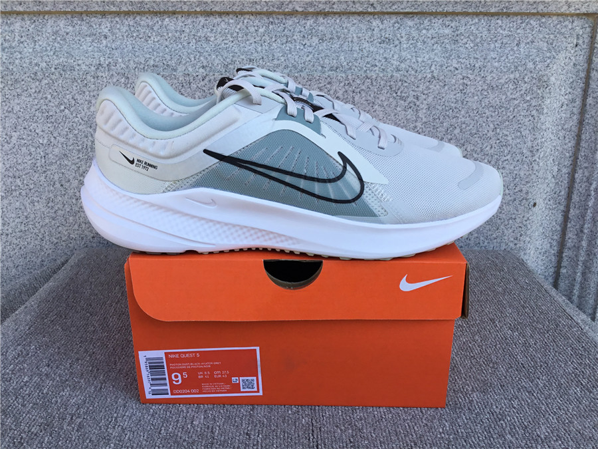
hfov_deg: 58.4
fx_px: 536
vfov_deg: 45.4
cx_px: 299
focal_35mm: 31
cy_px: 224
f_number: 2.4
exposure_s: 1/482
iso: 25
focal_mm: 3.3
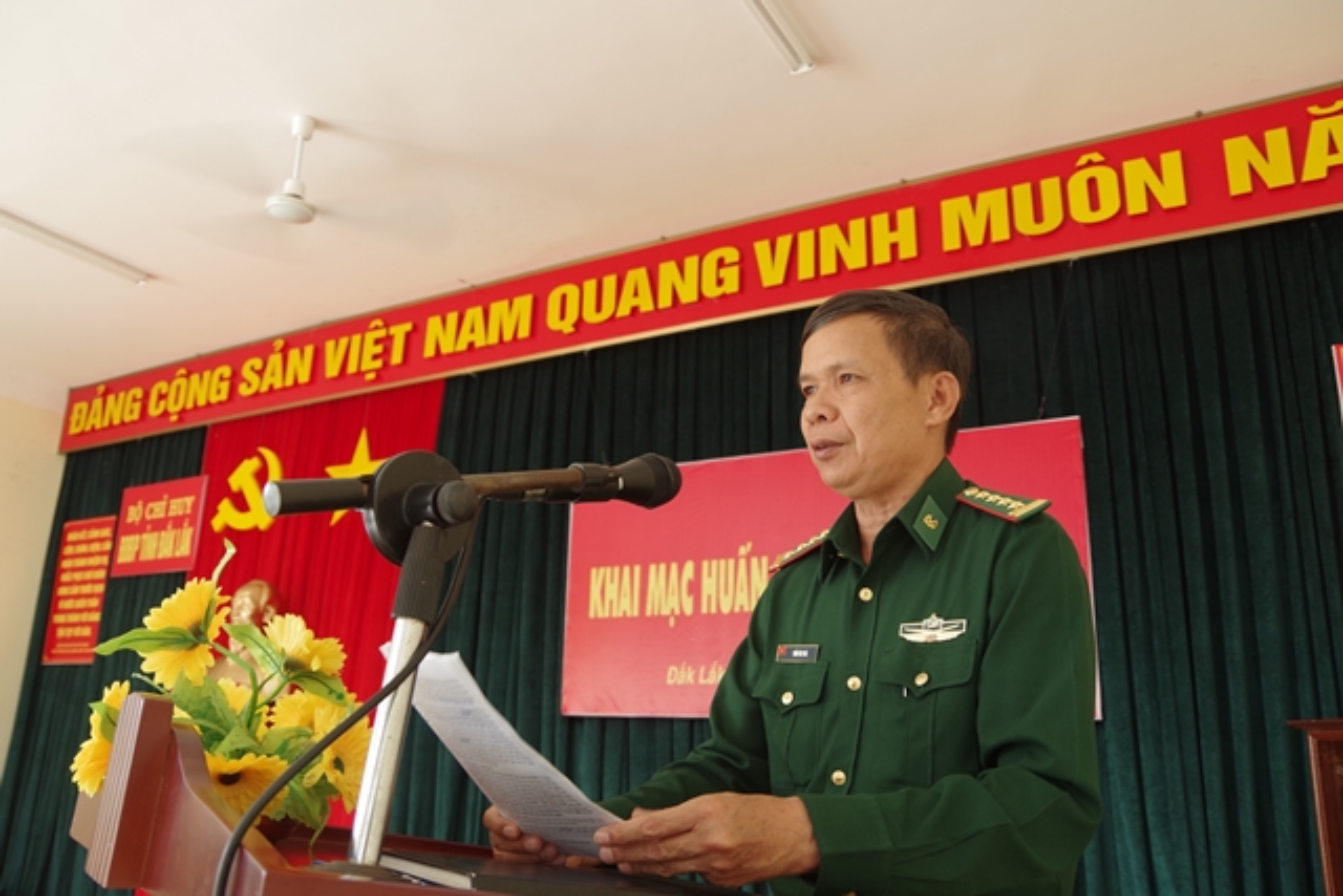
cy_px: 448
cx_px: 672
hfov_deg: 67.4
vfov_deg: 48.0
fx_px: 1007
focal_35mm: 27
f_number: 4
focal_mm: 18
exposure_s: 1/30
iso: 200
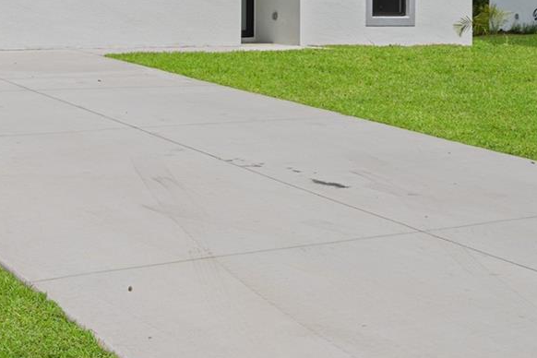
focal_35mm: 66
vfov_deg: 20.1
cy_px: 17
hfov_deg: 29.7
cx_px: 98
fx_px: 984
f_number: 10
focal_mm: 24
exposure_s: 1/100
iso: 100
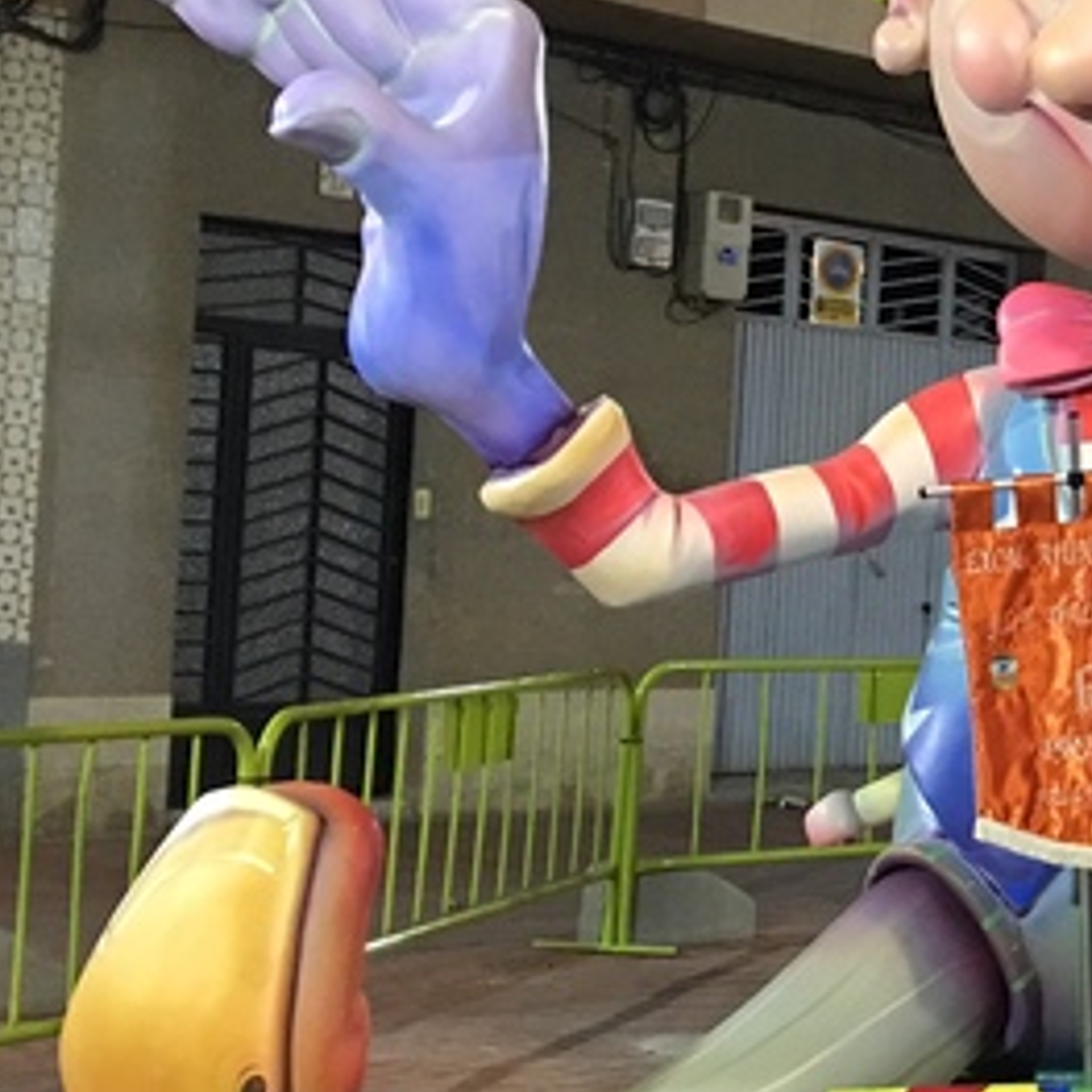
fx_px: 2784
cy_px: 515
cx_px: 1607
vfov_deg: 22.2
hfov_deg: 19.5
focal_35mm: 78
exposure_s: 1/17
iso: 125
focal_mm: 4.15
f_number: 2.2
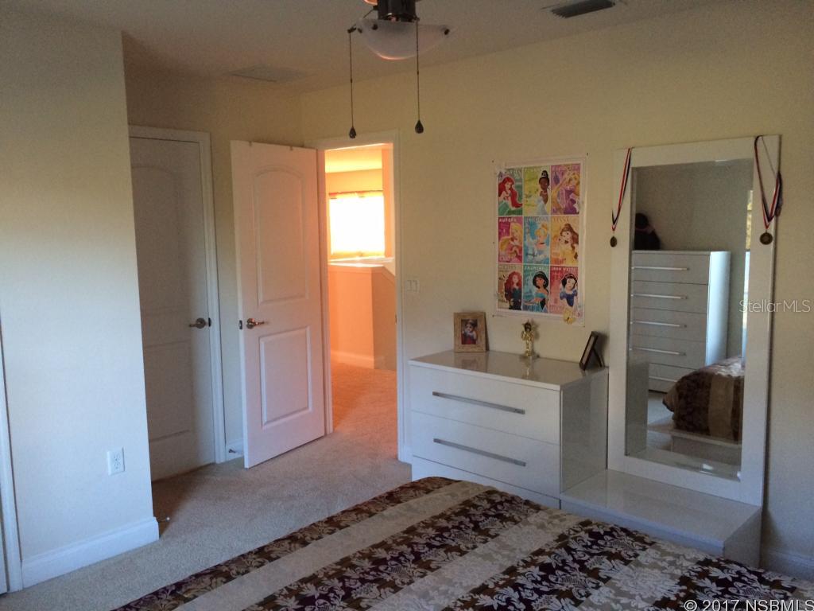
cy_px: 306
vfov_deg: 48.2
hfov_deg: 61.7
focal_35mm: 29
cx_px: 407
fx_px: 682
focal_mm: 4.15
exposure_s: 1/30
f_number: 2.2
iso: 200
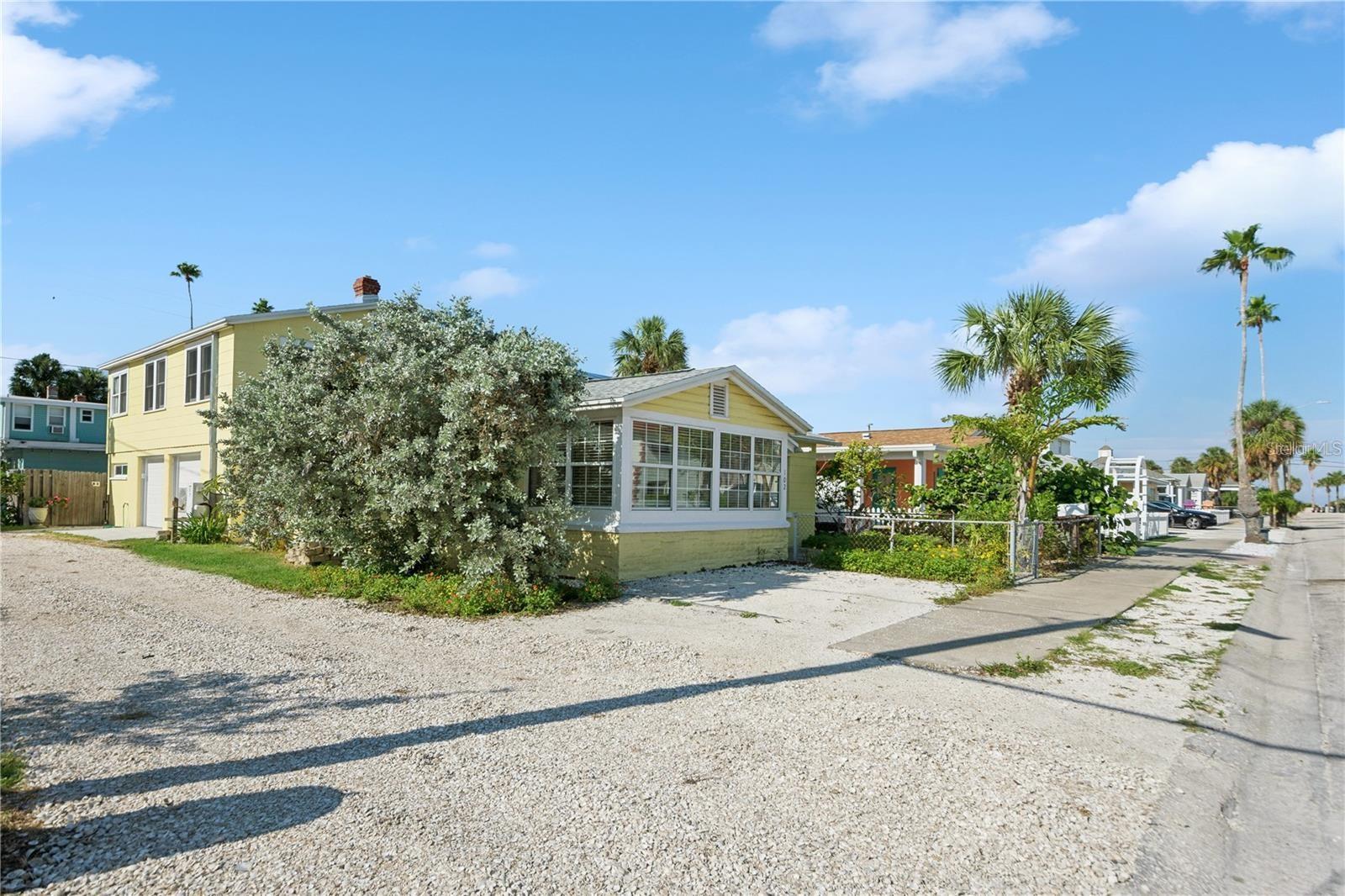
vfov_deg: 63.2
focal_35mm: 20
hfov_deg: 85.4
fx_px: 728
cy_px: 448
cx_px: 672
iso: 200
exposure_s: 1/1250
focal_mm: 13
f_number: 8
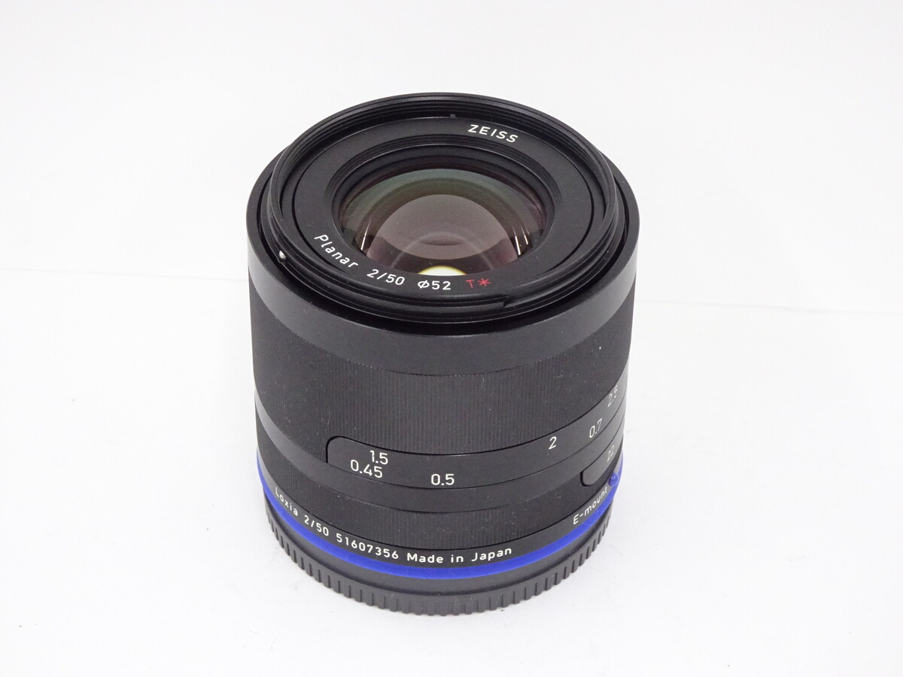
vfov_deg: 16.4
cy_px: 338
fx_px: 2348
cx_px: 452
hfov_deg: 21.8
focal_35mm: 90
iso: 1000
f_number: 5
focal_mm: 15.45
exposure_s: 1/100
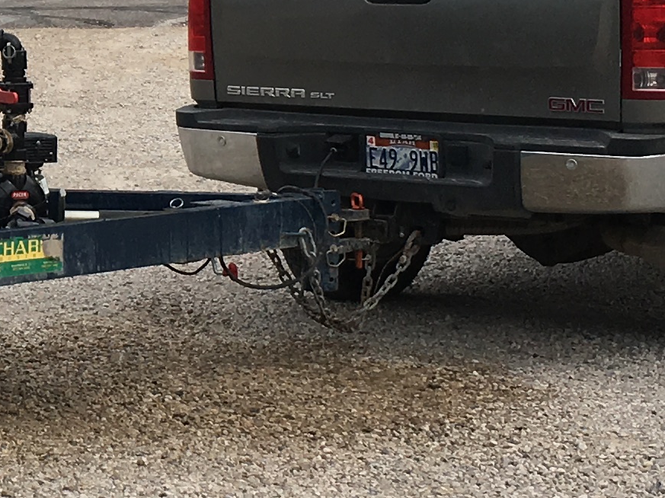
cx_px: -145
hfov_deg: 14.2
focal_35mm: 134
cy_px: 120
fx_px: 2573
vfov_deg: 11.0
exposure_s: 1/1923
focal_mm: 4.15
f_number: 2.2
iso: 25
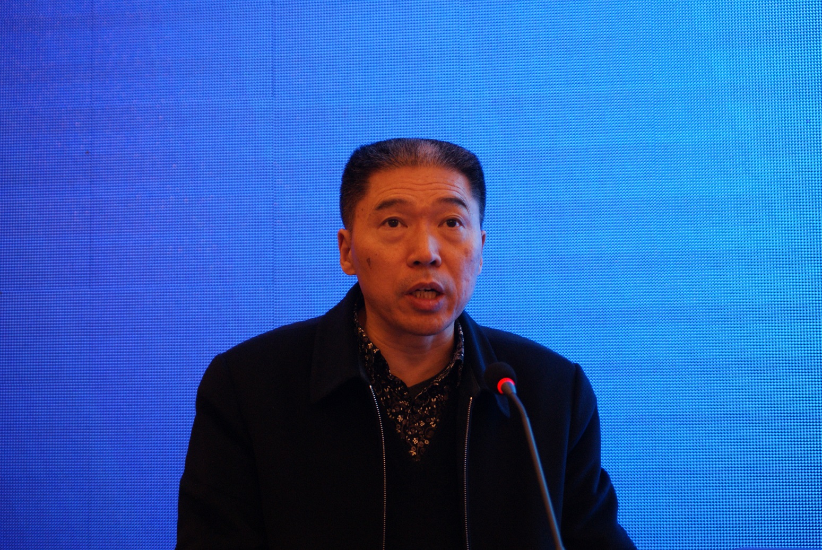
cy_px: 275
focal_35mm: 82
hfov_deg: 24.6
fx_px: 1886
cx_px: 411
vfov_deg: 16.6
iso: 400
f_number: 4
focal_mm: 55
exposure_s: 1/25
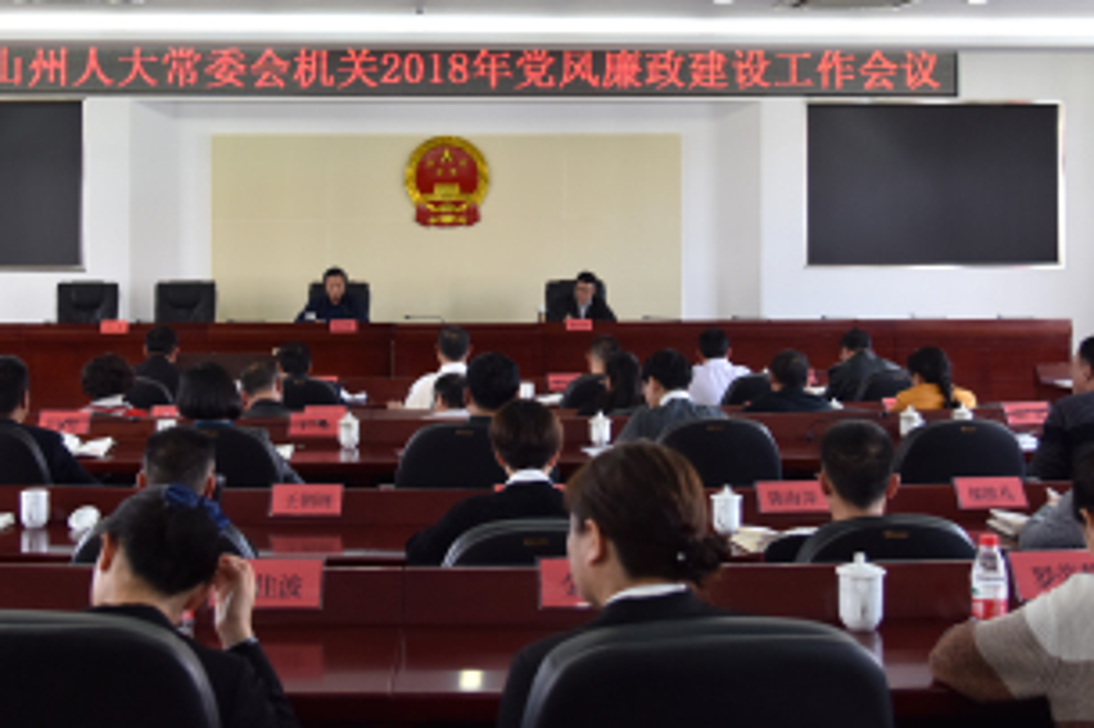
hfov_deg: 33.9
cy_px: 186
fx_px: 1792
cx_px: 456
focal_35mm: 59
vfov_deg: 22.8
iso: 400
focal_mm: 30
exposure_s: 1/100
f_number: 4
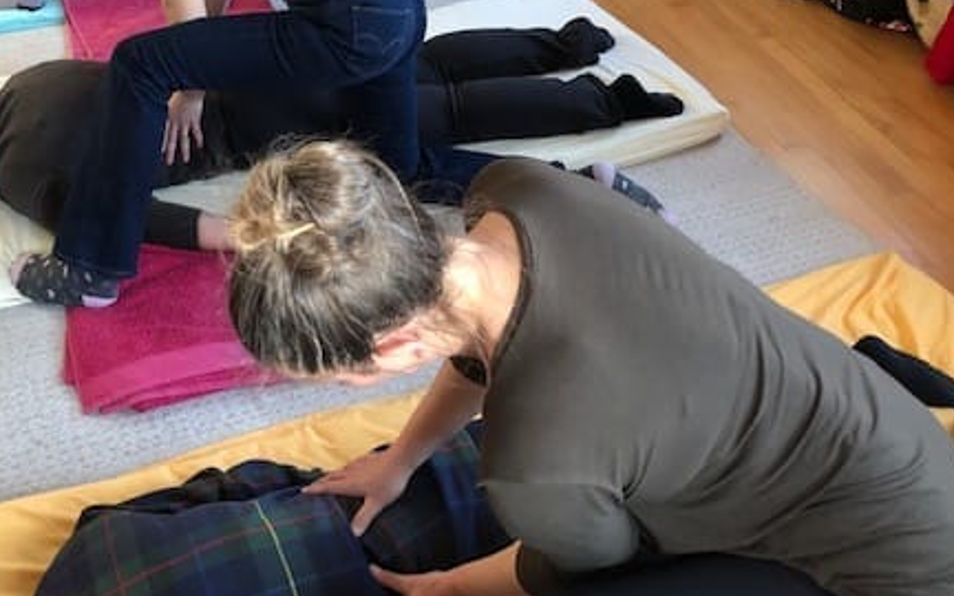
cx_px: 364
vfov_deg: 28.4
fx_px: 1144
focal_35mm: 44
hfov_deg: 44.9
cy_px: 95
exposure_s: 1/15
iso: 50
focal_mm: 3.99
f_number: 1.8
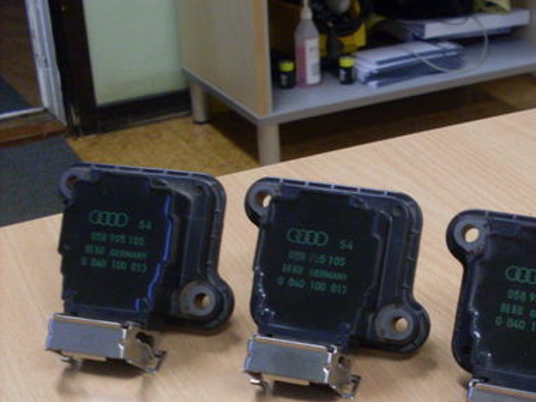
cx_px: 450
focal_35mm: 64
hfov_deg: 29.4
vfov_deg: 22.6
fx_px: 991
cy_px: 322
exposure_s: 1/15
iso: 200
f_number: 2.8
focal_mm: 6.3
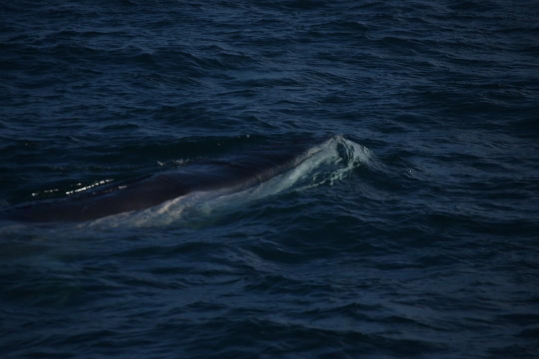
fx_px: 4154
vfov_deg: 5.0
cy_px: 180
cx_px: 270
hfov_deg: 7.4
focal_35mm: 278
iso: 200
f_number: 5.6
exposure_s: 1/4000
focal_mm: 185
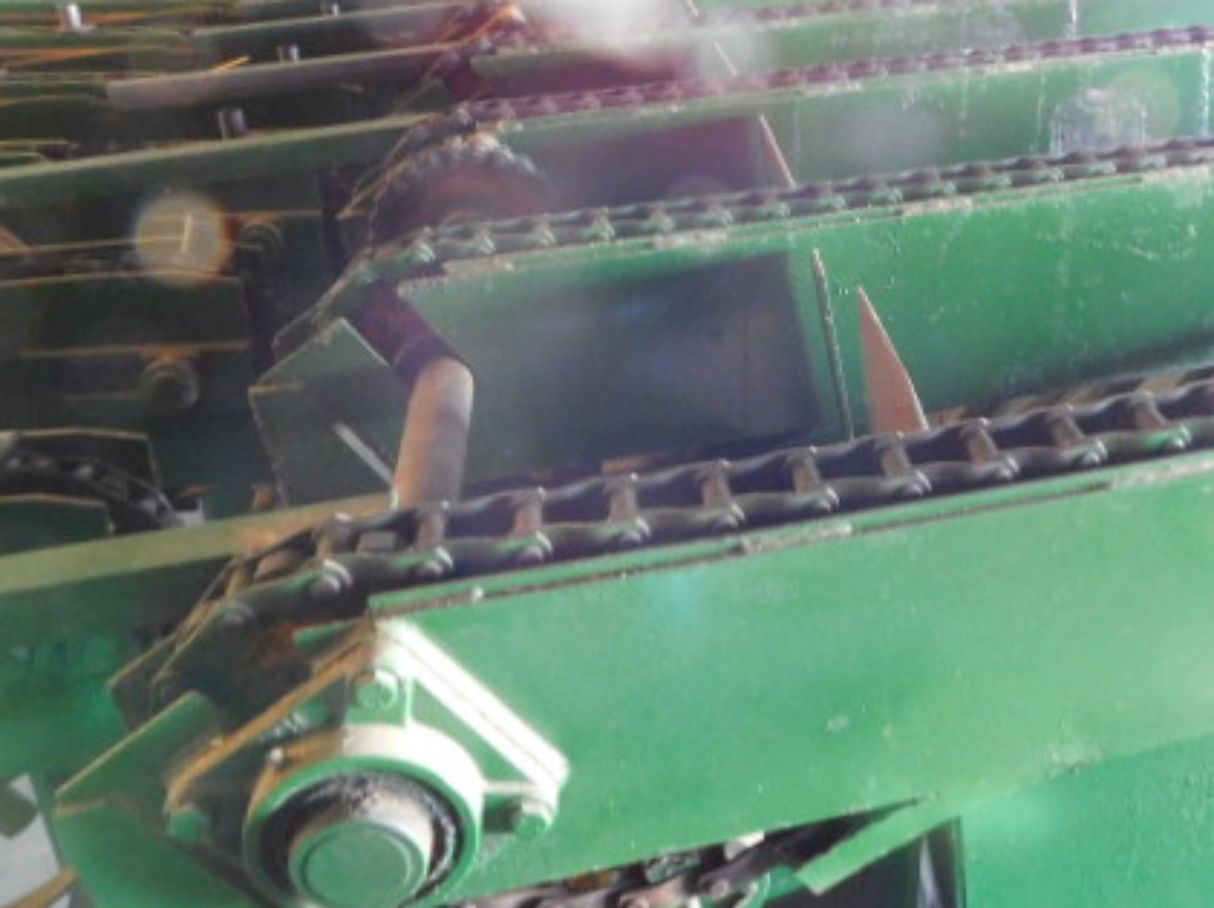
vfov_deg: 40.5
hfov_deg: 51.3
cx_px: 848
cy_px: 366
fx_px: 1226
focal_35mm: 35
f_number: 3
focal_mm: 4
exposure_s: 1/8
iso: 720
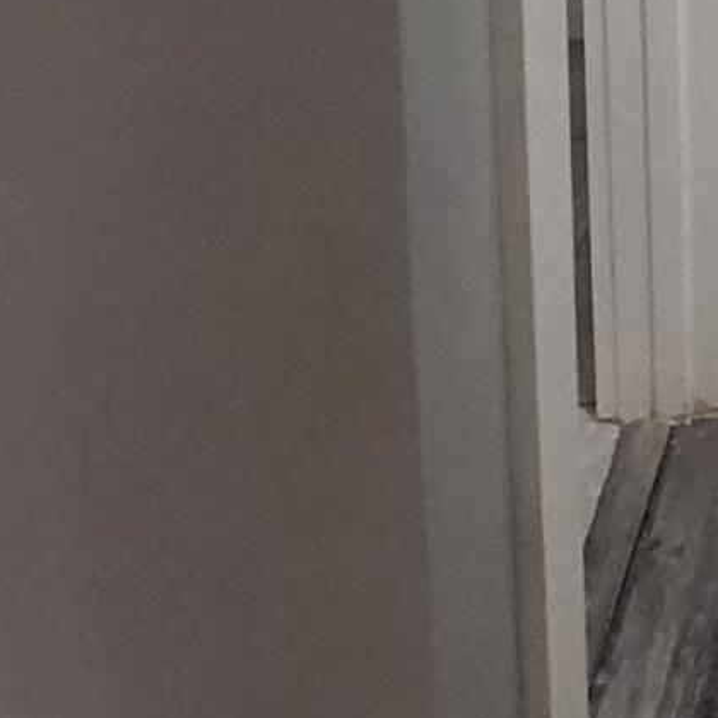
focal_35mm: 82
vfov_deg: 18.6
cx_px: 1617
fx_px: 1924
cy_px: -371
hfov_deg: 15.0
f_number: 2.2
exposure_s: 1/60
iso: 400
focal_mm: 1.74
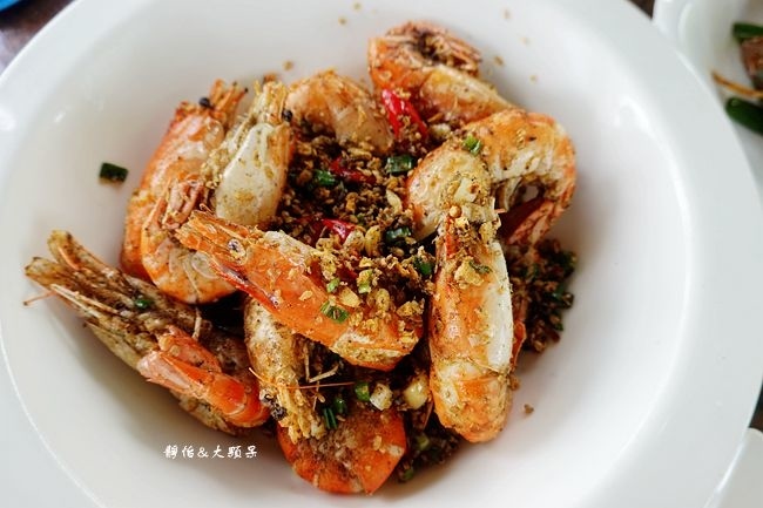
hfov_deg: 73.8
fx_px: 509
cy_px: 254
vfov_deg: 53.1
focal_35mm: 24
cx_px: 382
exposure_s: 1/100
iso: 125
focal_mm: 9
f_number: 2.8
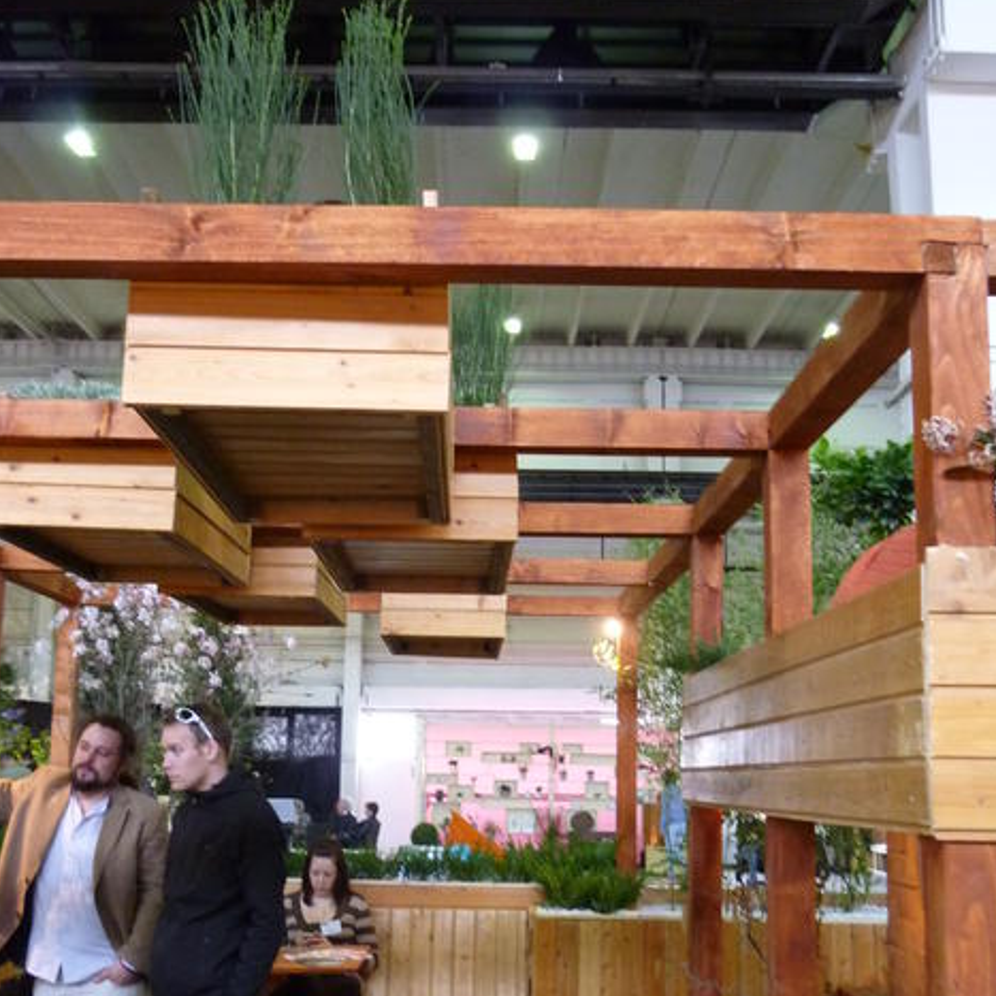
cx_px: 495
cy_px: 518
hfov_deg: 41.9
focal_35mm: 40
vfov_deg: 41.9
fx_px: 1302
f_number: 2.8
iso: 400
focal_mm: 5.5
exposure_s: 1/15
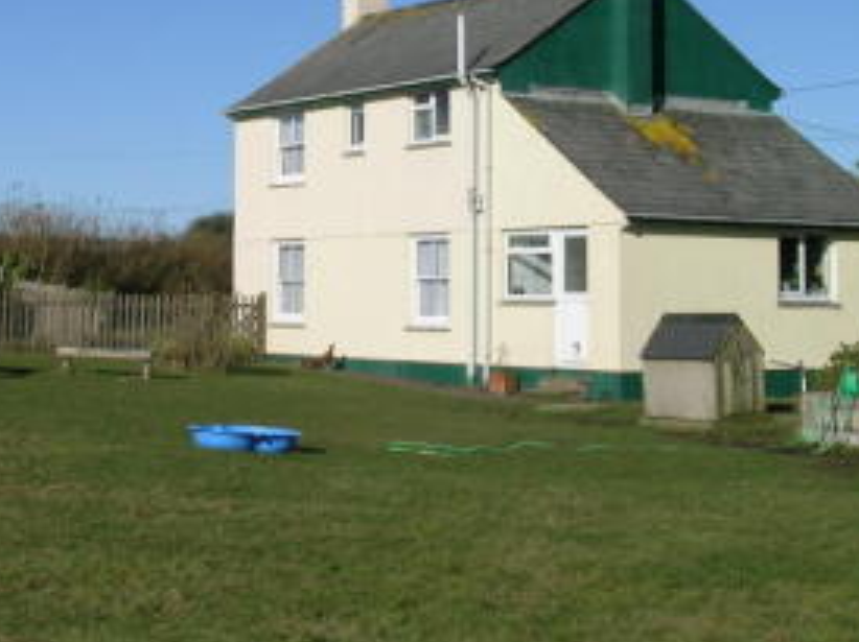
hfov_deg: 23.3
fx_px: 2058
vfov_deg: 17.6
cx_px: 212
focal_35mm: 83
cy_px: 124
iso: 50
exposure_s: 1/335
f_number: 7.8
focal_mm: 8
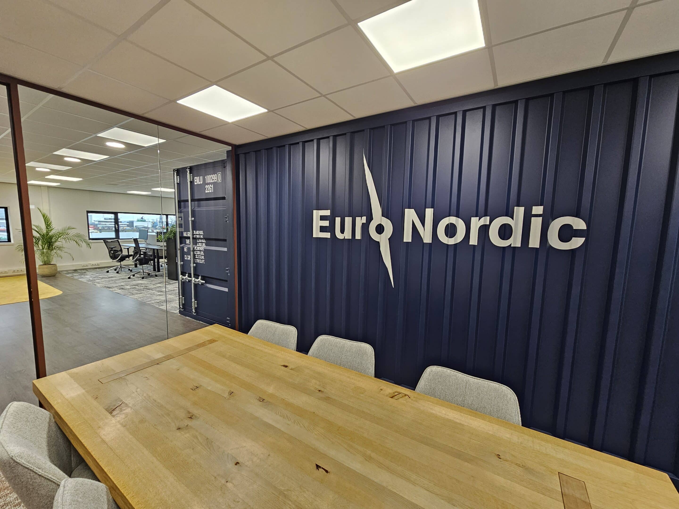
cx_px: 340
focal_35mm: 13
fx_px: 255
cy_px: 254
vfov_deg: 89.9
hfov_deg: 106.2
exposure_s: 1/50
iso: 125
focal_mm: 2.2
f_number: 2.2
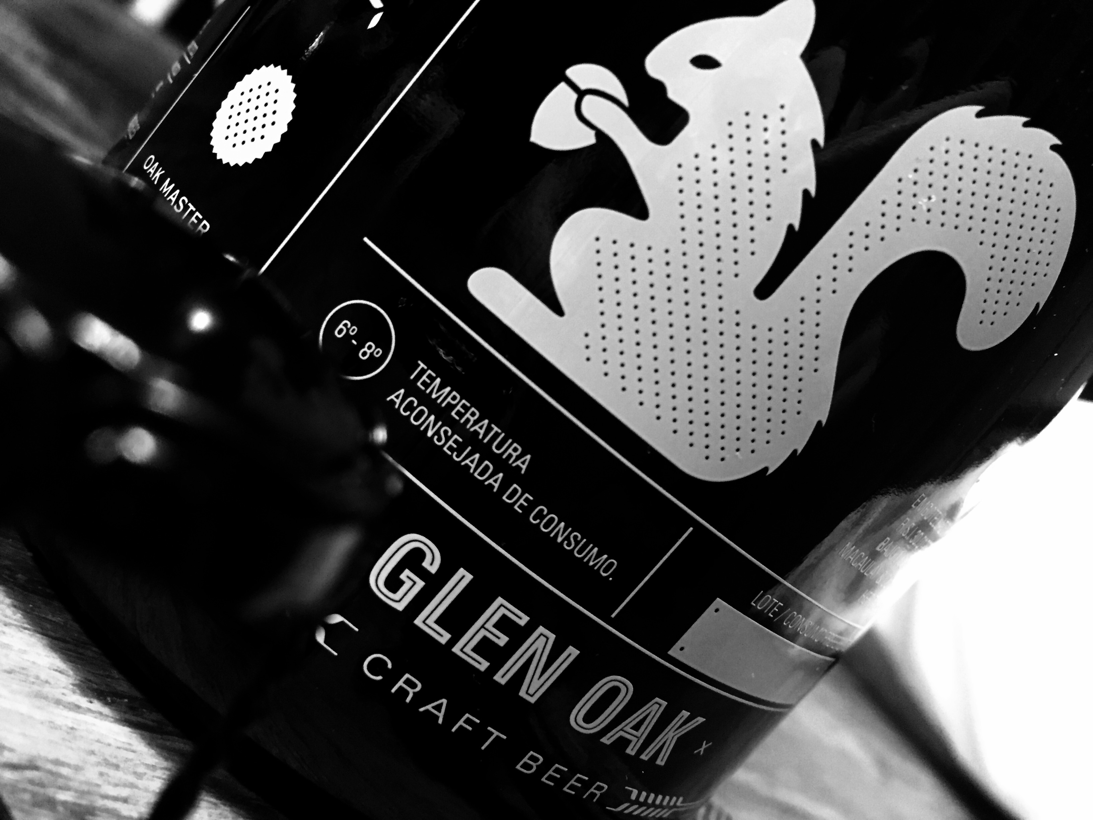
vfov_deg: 48.2
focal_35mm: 29
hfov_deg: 61.7
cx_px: 546
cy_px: 410
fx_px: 916
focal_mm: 4.15
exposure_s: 1/17
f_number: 2.2
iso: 400
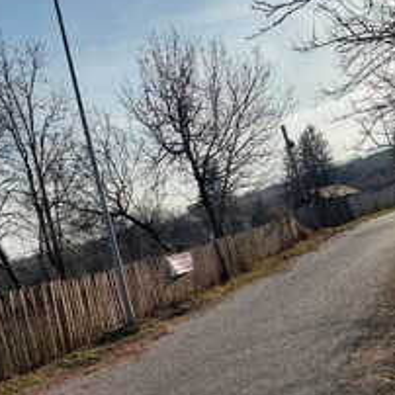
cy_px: 239
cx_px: 108
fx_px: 542
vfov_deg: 39.8
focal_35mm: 42
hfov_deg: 39.1
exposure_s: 1/2000
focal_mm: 5.23
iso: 40
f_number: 1.8
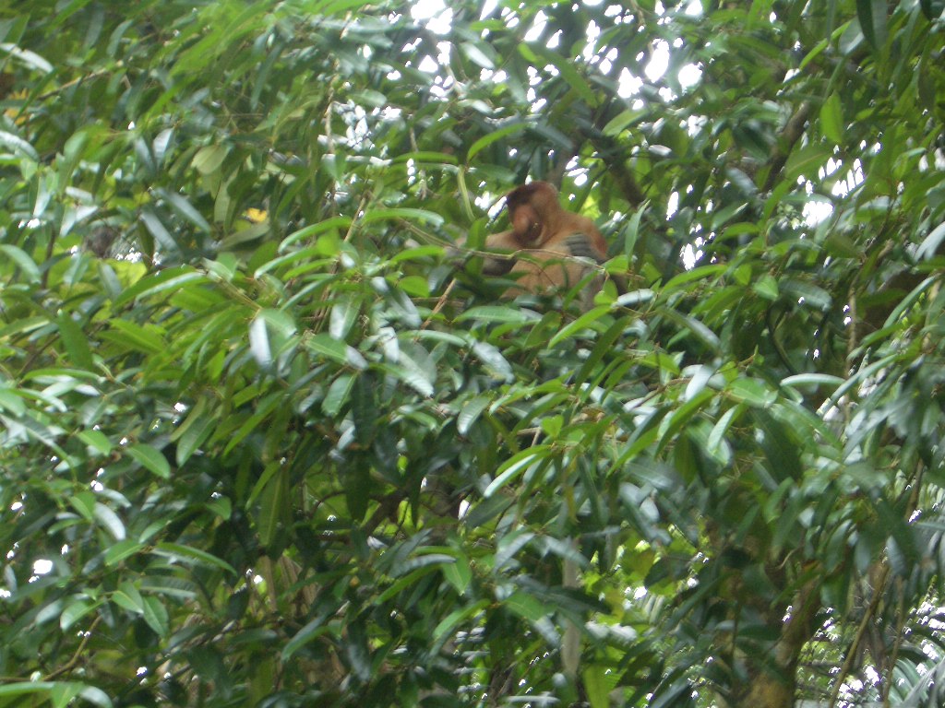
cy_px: 354
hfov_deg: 18.7
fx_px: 2866
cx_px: 472
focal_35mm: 105
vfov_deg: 14.1
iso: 100
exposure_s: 1/15
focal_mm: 17.4
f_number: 4.8
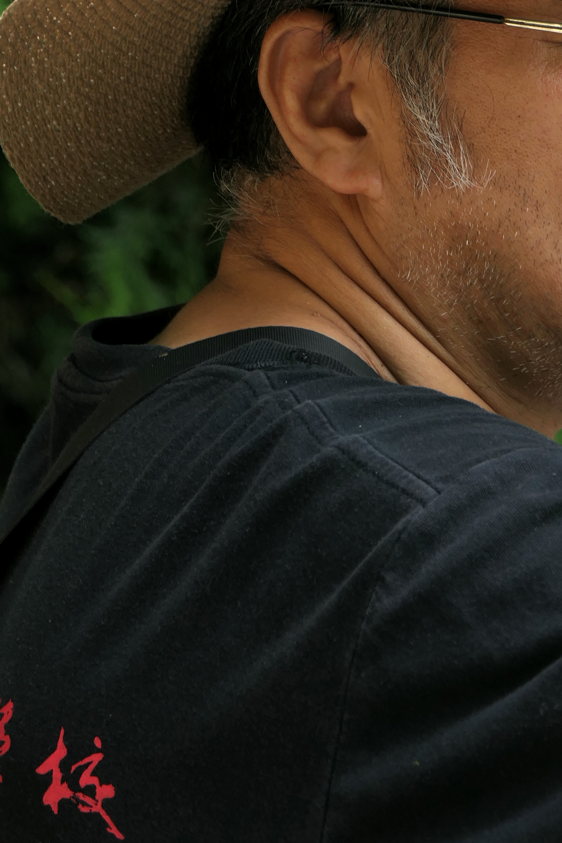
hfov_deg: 4.4
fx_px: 7351
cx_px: 488
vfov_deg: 6.6
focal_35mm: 314
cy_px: 281
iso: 125
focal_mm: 62.9
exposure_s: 1/250
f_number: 4.3
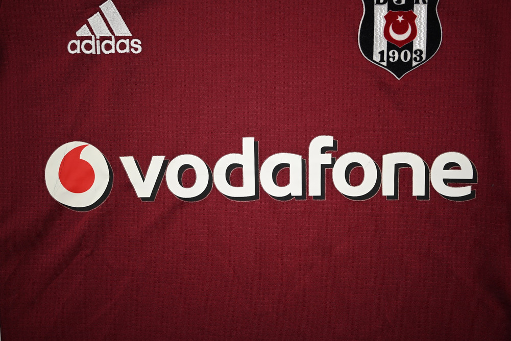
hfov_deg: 55.8
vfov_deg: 38.9
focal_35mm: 34
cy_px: 170
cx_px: 256
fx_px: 483
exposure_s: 1/125
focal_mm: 34
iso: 200
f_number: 5
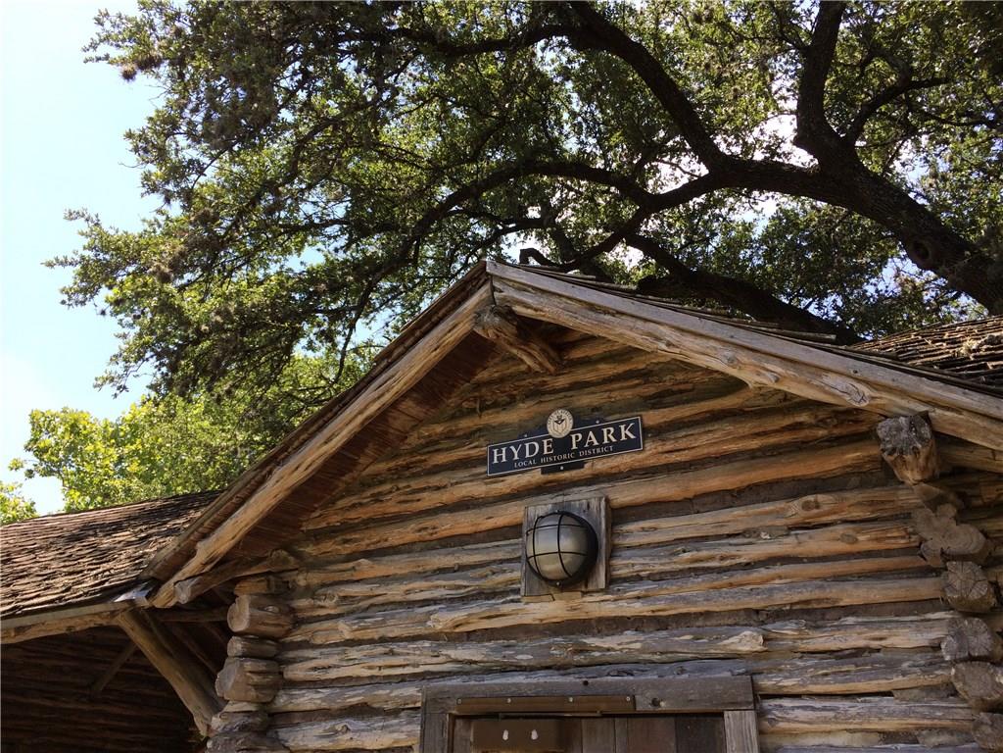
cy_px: 376
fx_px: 840
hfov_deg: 61.7
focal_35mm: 29
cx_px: 502
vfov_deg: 48.2
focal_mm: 4.15
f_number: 2.2
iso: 32
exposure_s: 1/760
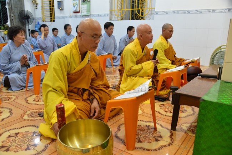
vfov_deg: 43.6
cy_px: 78
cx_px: 116
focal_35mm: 30
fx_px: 193
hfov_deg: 61.9
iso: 640
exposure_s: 1/60
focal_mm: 30
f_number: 4
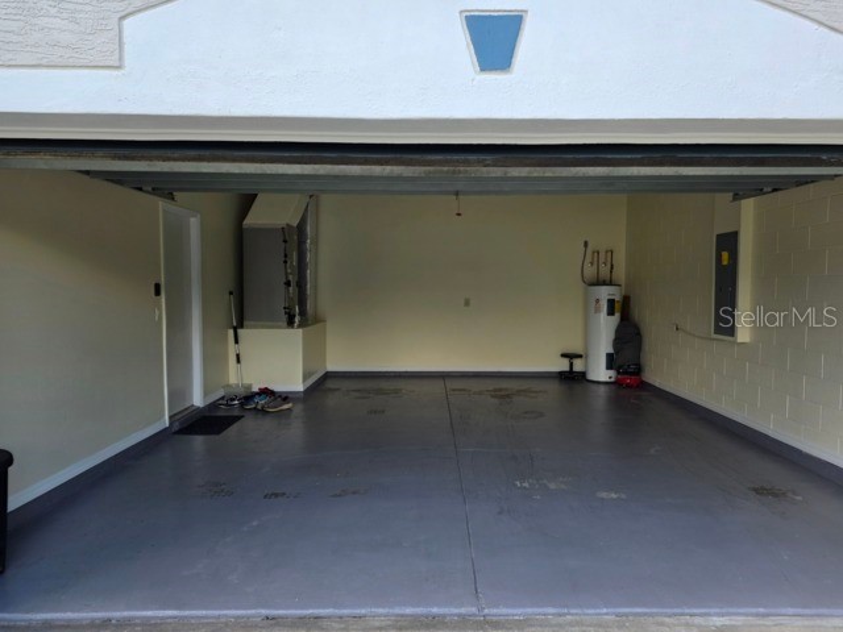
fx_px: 560
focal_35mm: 23
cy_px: 316
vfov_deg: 58.9
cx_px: 422
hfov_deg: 73.9
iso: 16
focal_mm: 6.25
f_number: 1.7
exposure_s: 1/120
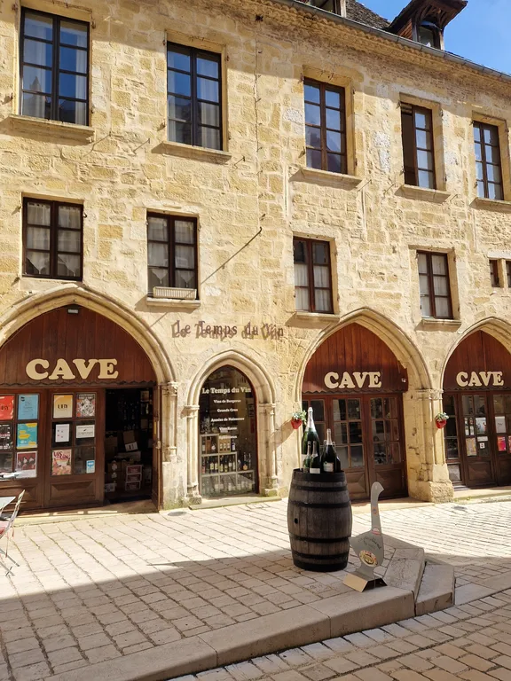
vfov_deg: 73.9
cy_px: 340
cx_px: 256
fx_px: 453
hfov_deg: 58.9
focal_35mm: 23
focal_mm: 5.4
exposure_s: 1/730
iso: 50
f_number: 1.8
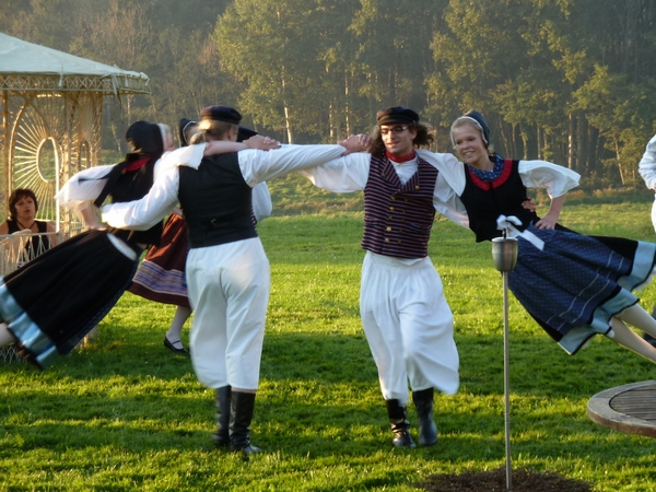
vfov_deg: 12.5
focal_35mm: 119
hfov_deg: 16.6
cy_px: 246
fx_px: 2255
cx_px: 328
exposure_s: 1/50
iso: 100
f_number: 4.4
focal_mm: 19.5
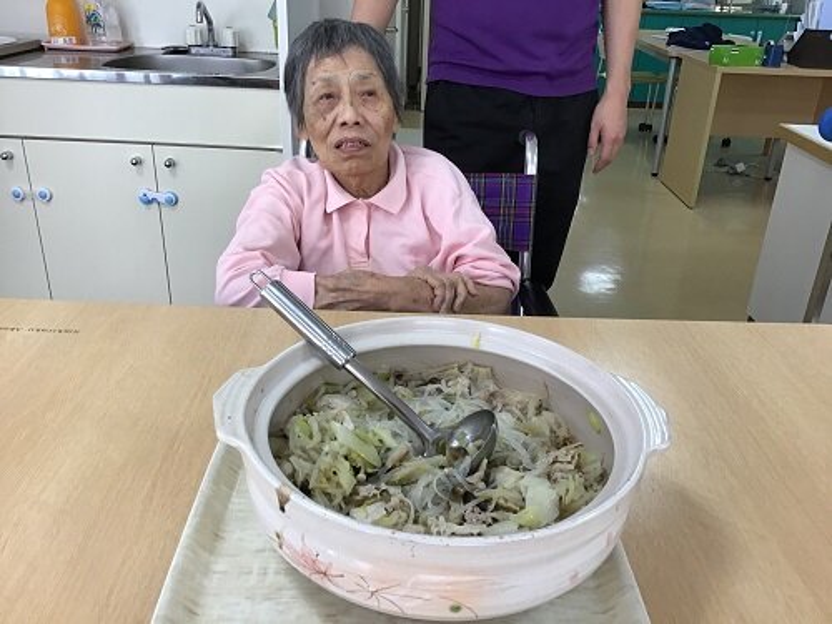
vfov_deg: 45.4
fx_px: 745
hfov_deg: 58.4
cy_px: 312
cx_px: 416
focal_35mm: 31
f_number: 2.4
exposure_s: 1/40
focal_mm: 3.3
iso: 32
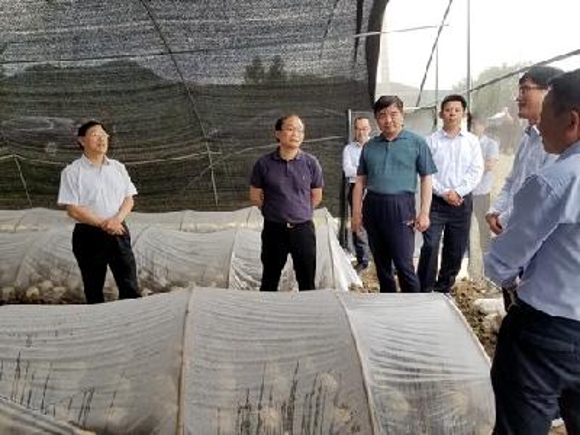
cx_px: 290
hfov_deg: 67.3
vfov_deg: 53.1
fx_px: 436
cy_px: 218
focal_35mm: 26
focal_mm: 4.25
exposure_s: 1/50
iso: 64
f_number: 1.7
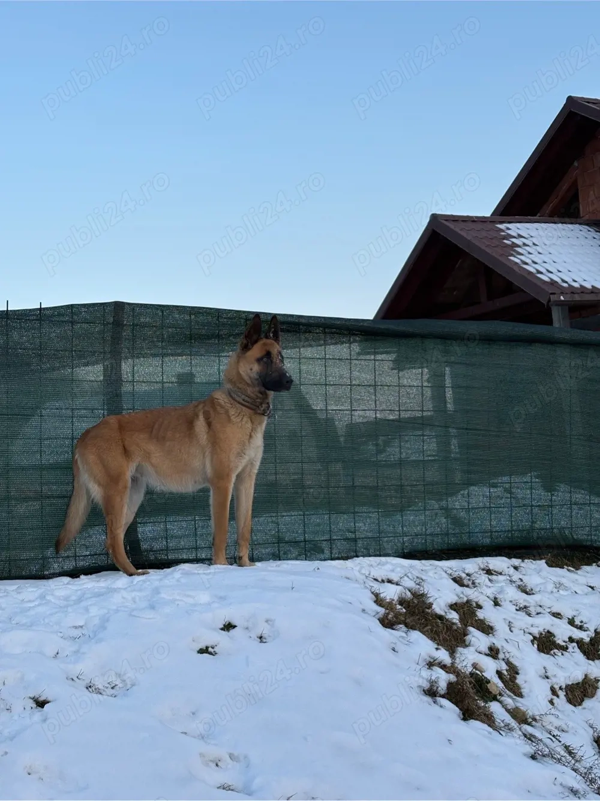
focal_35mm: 52
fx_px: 1202
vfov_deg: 36.8
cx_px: 300
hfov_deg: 28.0
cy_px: 400
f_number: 1.6
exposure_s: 1/747
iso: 32
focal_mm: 5.96
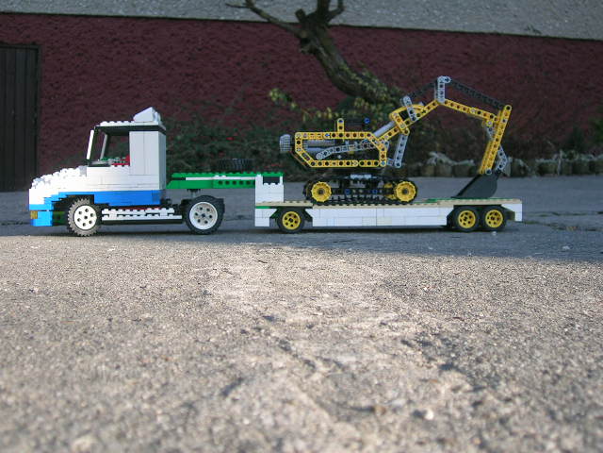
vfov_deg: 27.5
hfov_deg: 36.2
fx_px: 923
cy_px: 226
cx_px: 302
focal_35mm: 53
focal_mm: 8
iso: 50
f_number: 3.2
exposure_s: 1/238
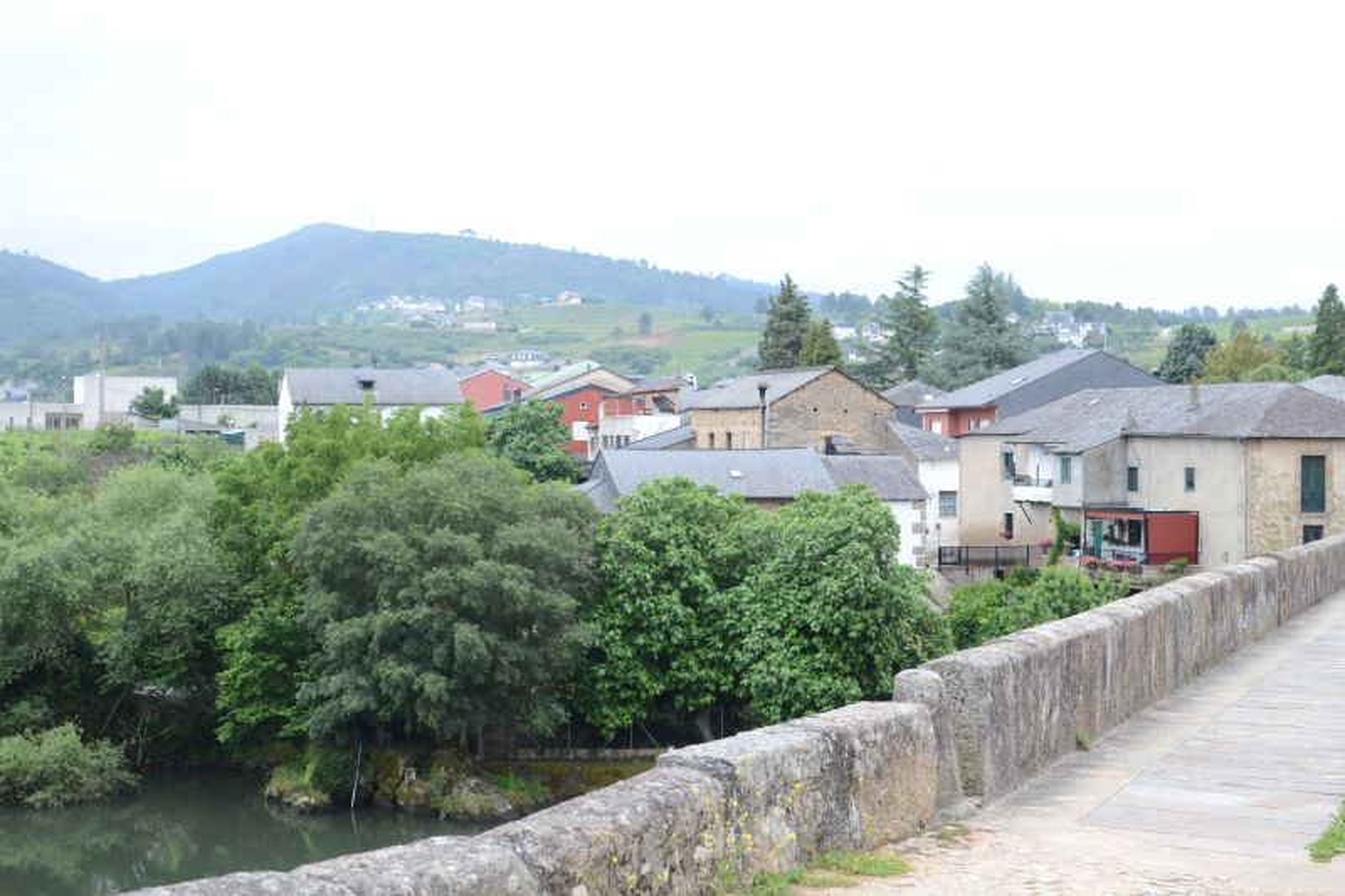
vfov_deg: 25.7
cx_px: 672
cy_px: 448
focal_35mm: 52
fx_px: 1961
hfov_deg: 37.9
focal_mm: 35
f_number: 3.5
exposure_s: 1/200
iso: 100
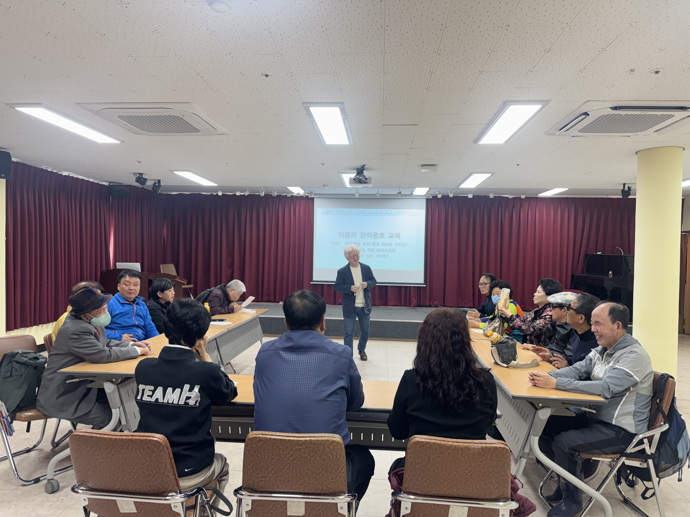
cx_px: 345
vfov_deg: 56.8
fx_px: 478
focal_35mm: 24
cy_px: 258
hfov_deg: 71.6
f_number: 1.78
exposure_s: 1/120
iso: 160
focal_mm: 6.76
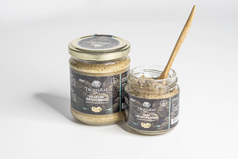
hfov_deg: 27.0
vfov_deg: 18.2
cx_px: 119
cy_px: 80
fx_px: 496
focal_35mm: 75
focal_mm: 50
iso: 1250
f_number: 4
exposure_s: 1/125
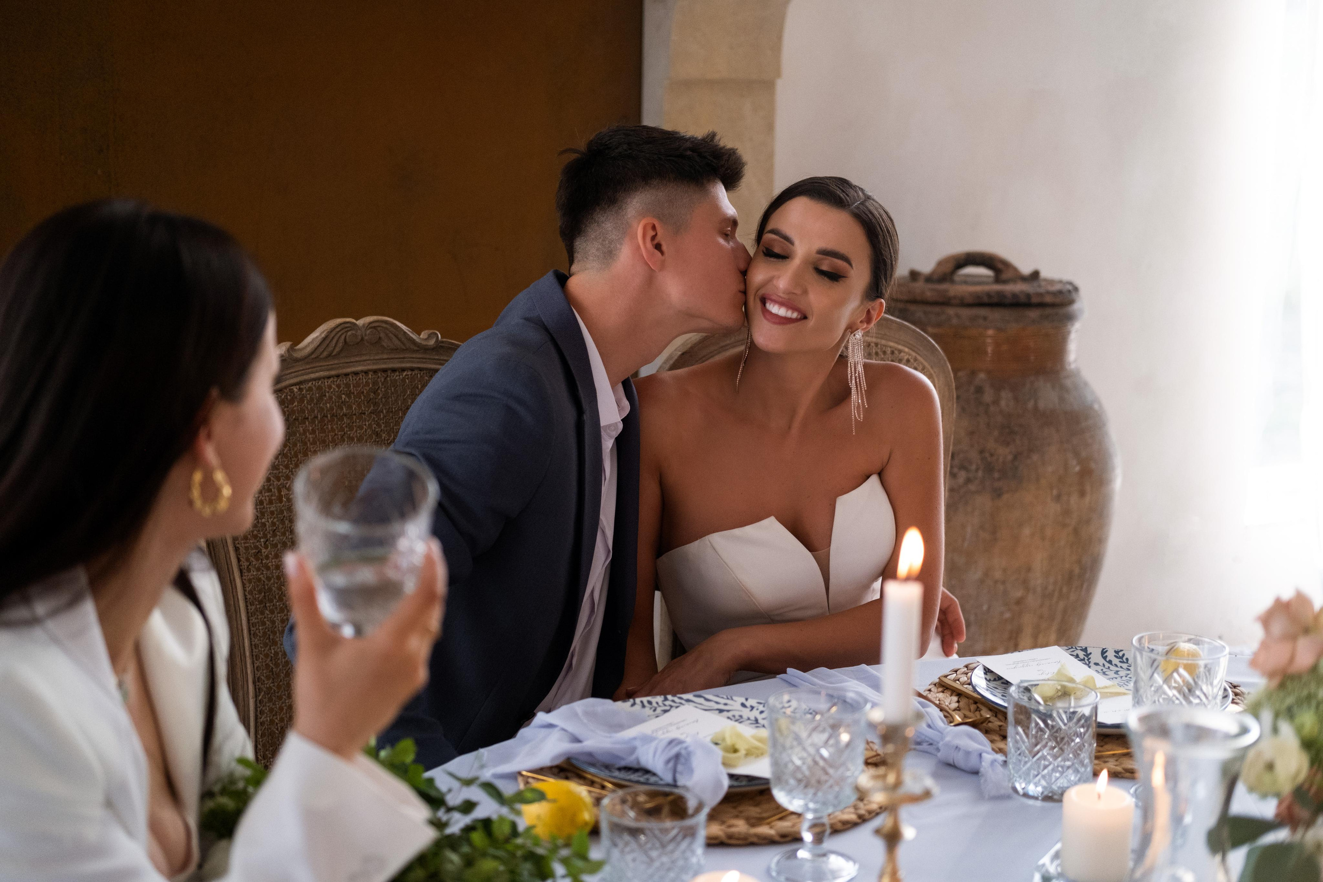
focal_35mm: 53
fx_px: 1948
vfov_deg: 25.5
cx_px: 662
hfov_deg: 37.5
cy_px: 441
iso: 800
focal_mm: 35
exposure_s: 1/1000
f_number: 2
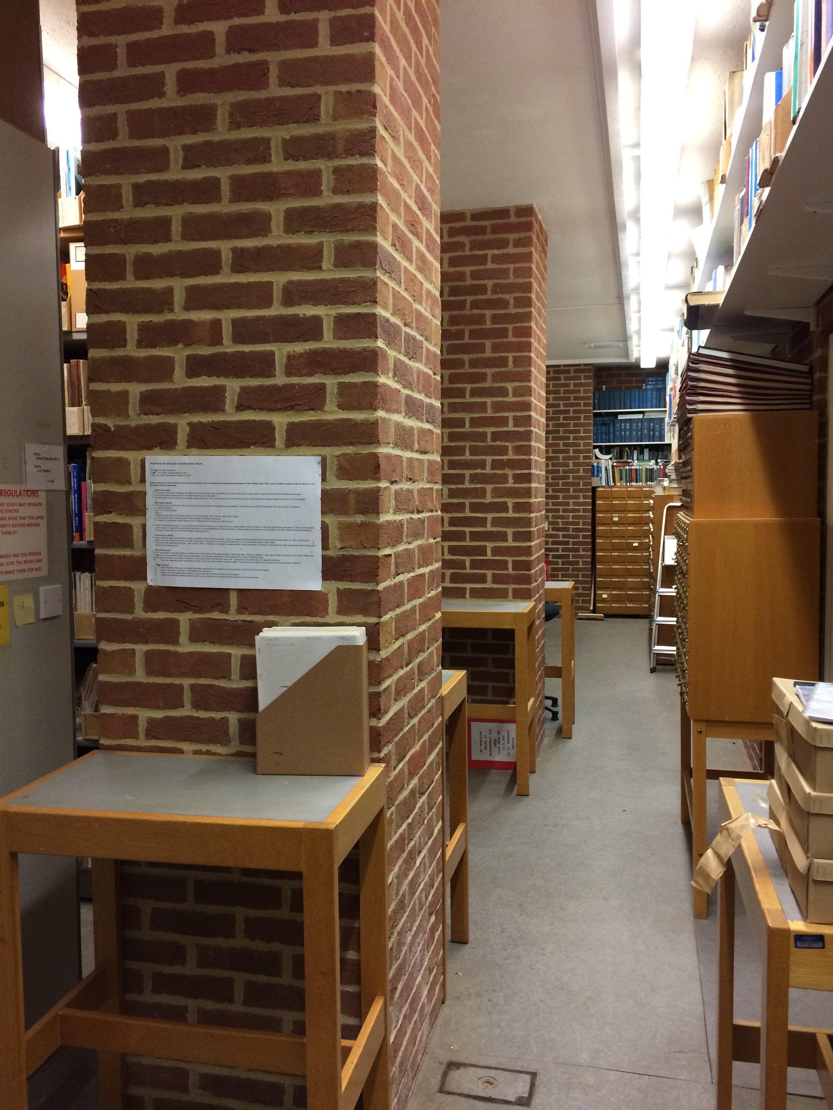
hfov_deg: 48.2
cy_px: 555
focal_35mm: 29
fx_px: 930
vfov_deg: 61.7
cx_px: 416
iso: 200
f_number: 2.2
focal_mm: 4.15
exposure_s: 1/33
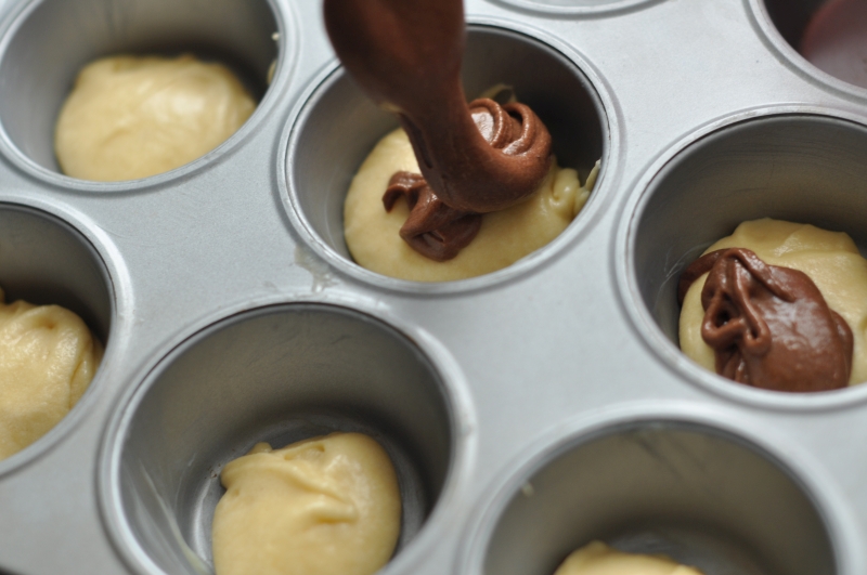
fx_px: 1804
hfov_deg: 27.0
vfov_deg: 18.1
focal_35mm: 75
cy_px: 288
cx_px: 434
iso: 200
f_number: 2.5
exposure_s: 1/125
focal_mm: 50
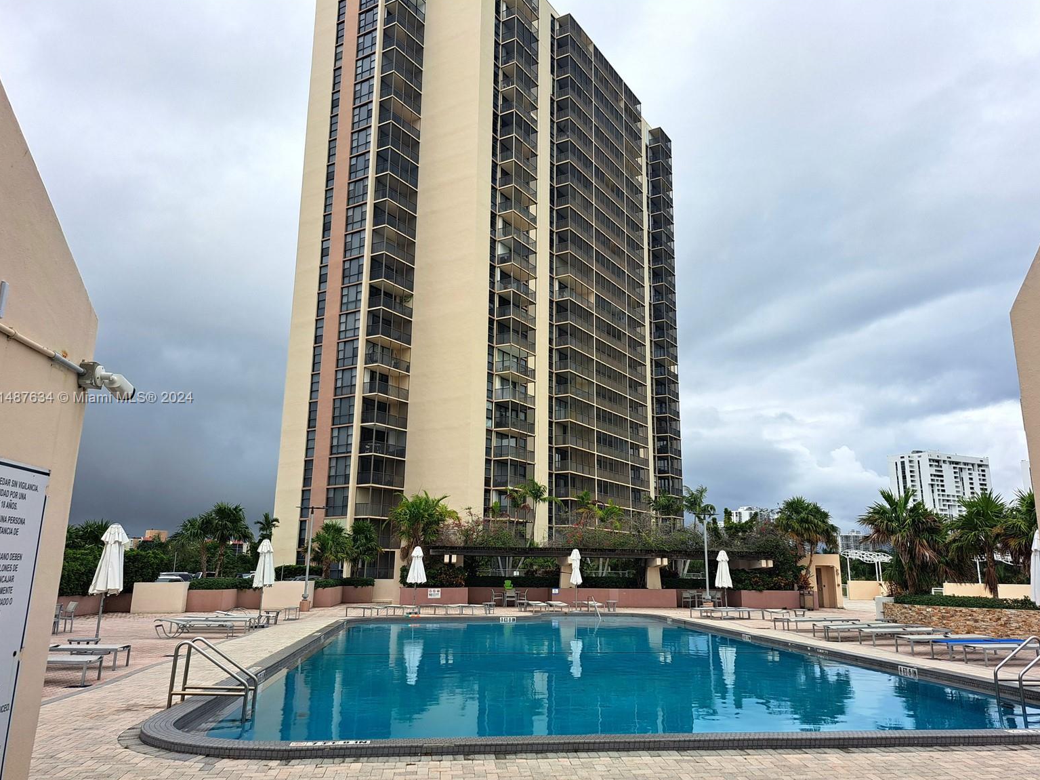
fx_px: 751
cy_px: 399
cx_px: 518
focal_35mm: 25
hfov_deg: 69.4
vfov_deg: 54.9
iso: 50
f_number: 1.8
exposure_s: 1/1250
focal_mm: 5.23
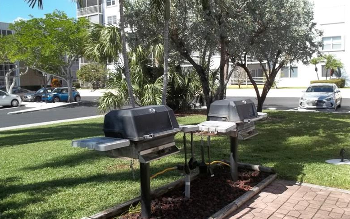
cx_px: 178
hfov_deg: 54.0
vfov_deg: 35.3
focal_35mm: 36
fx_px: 343
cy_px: 113
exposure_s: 1/100
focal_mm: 5.9
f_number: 8
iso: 64
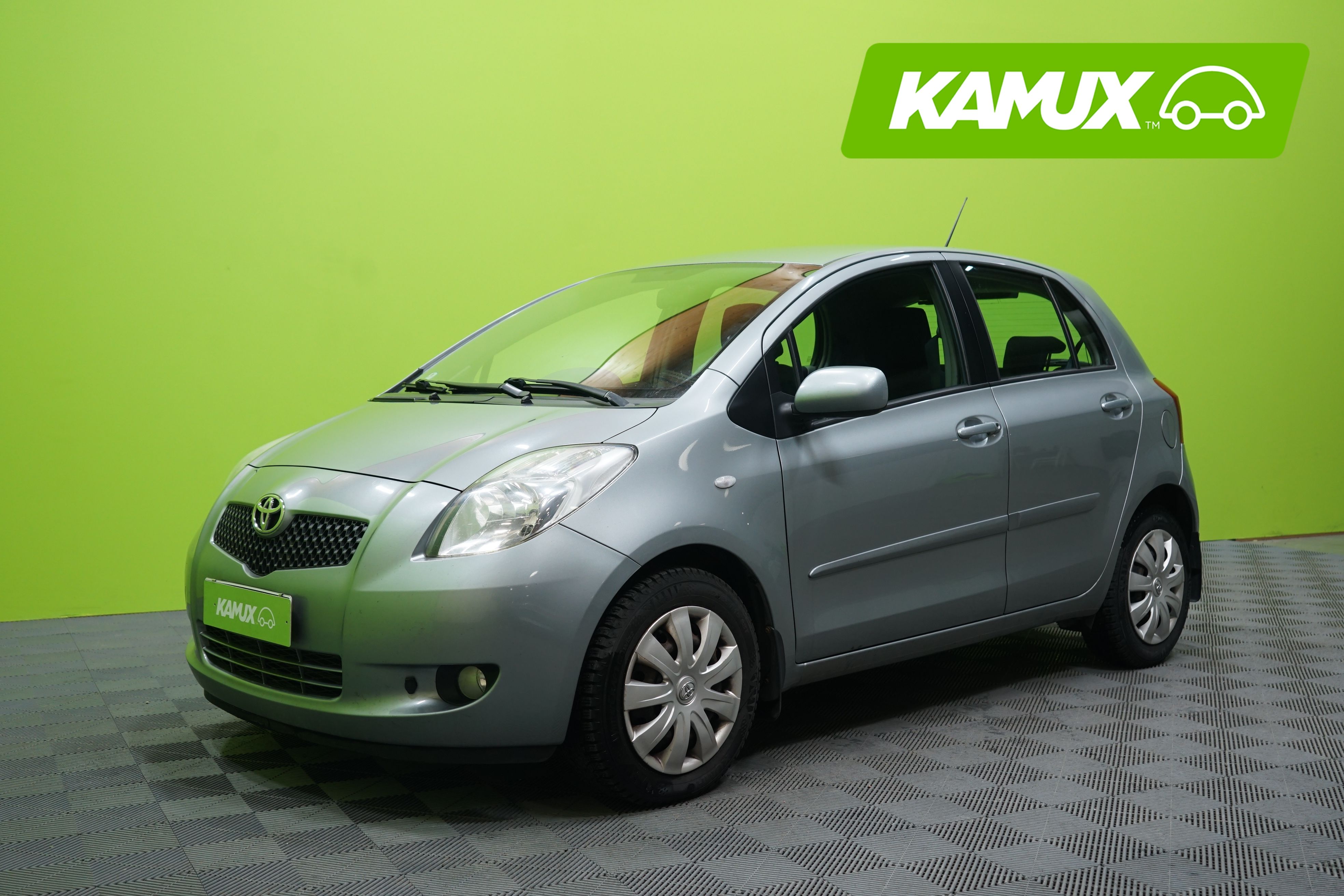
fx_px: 1456
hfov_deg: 49.6
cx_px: 672
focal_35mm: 39
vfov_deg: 34.2
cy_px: 448
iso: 640
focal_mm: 39
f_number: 4.5
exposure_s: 1/15
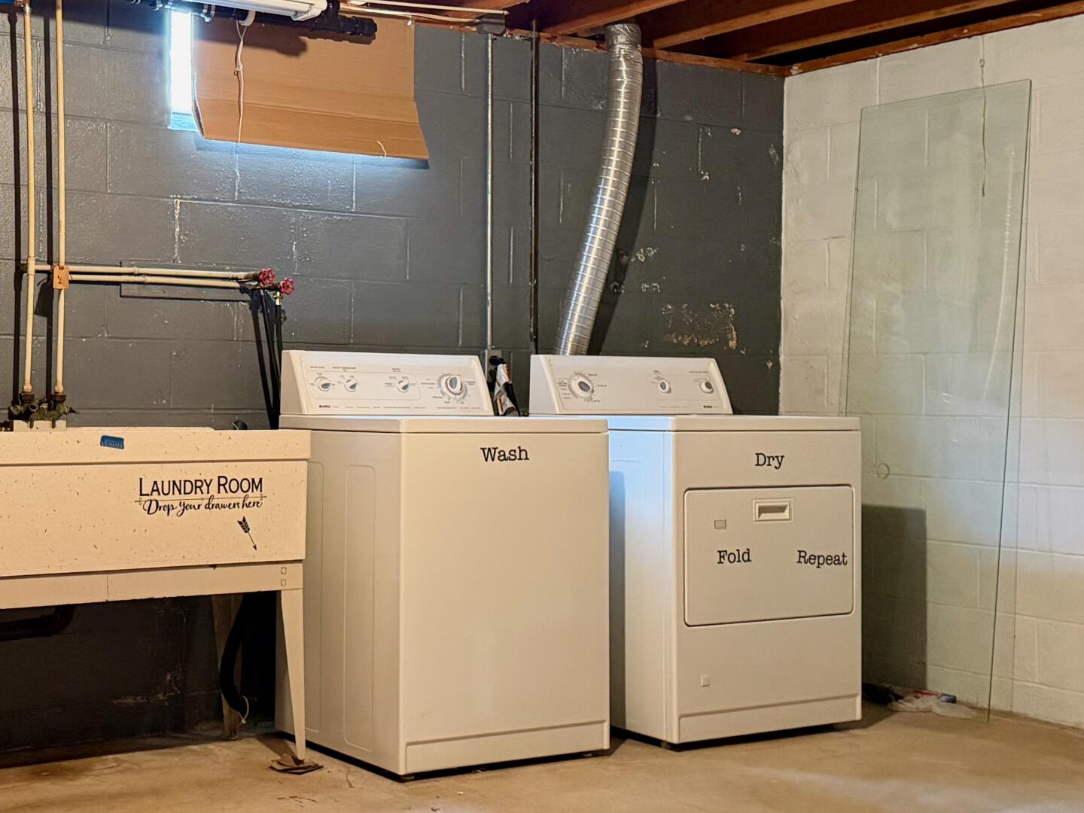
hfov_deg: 37.6
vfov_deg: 29.1
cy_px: 361
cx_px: 328
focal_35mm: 50
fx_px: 1566
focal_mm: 6.76
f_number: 1.78
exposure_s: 1/60
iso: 800
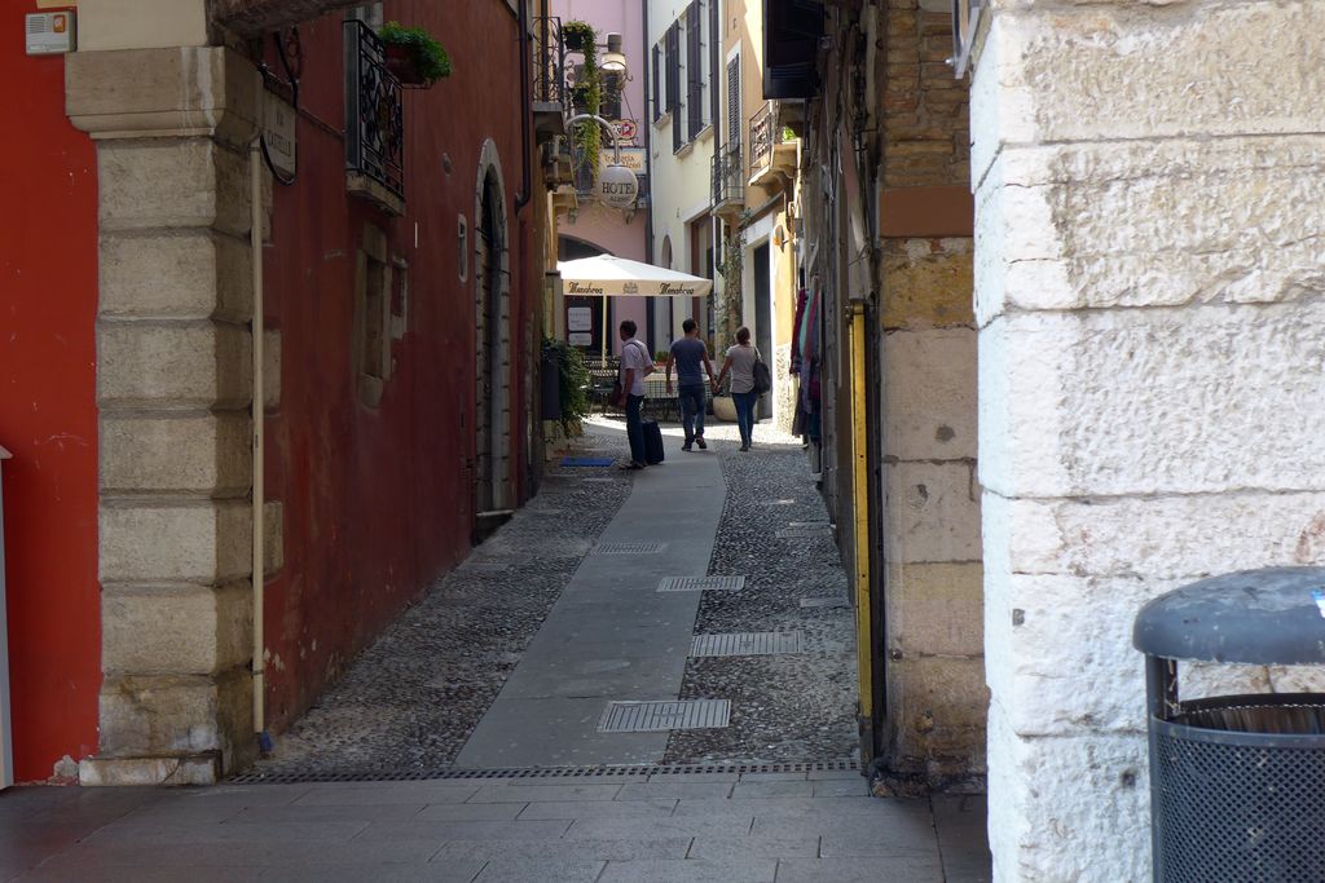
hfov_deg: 36.2
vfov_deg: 24.6
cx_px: 662
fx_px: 2024
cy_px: 442
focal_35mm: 55
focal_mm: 10.8
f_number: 2.8
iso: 80
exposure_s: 1/160
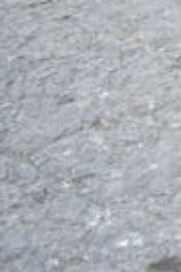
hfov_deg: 8.7
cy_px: 14
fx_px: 920
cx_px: 593
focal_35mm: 122
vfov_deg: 16.5
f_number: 4
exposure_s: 1/60
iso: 100
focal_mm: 18
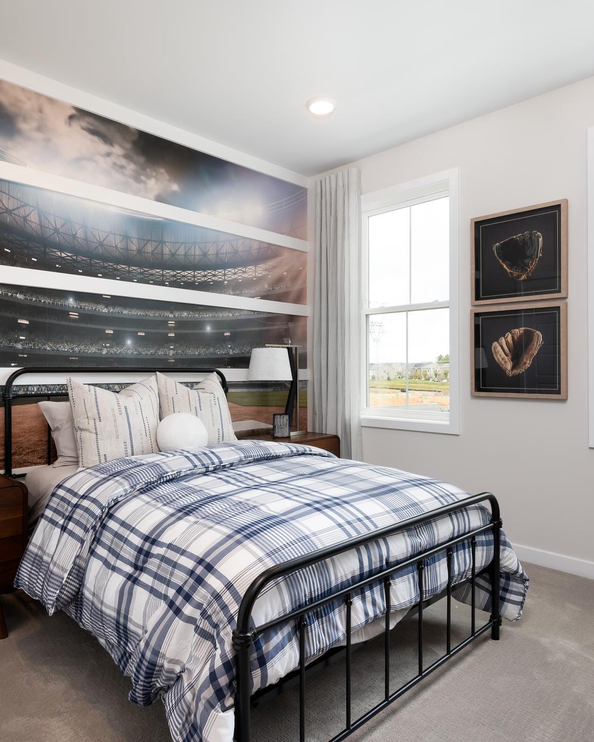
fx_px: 505
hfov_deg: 60.8
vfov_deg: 72.6
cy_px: 365
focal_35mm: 23
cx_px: 277
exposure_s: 1/200
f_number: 13
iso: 800
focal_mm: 16
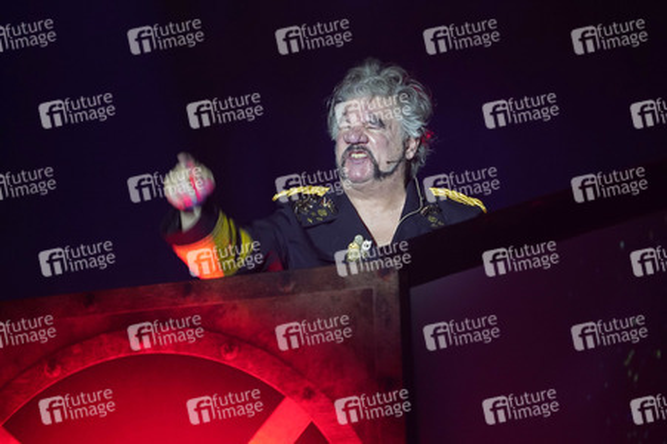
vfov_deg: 2.3
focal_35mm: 600
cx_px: 334
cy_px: 222
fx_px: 11108
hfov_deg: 3.4
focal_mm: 600
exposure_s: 1/60
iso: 3200
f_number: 6.3
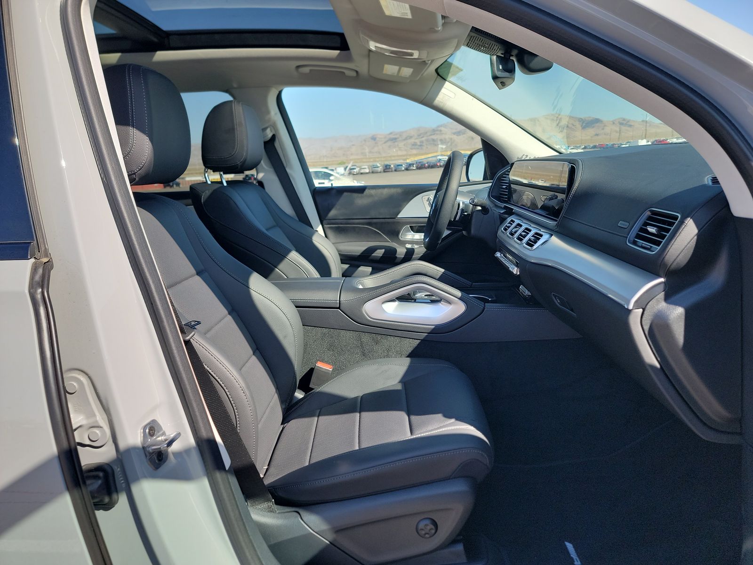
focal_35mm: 24
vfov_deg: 56.8
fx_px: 522
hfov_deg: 71.6
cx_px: 376
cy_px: 282
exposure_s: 1/292
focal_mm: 6.7
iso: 50
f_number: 1.8
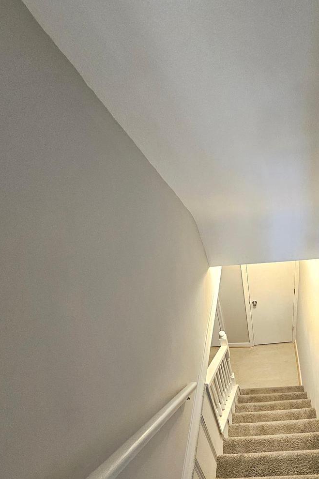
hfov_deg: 56.1
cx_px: 245
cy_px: 316
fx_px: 279
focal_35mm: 21
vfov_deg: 78.8
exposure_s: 1/30
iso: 320
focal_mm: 1.74
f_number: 2.2
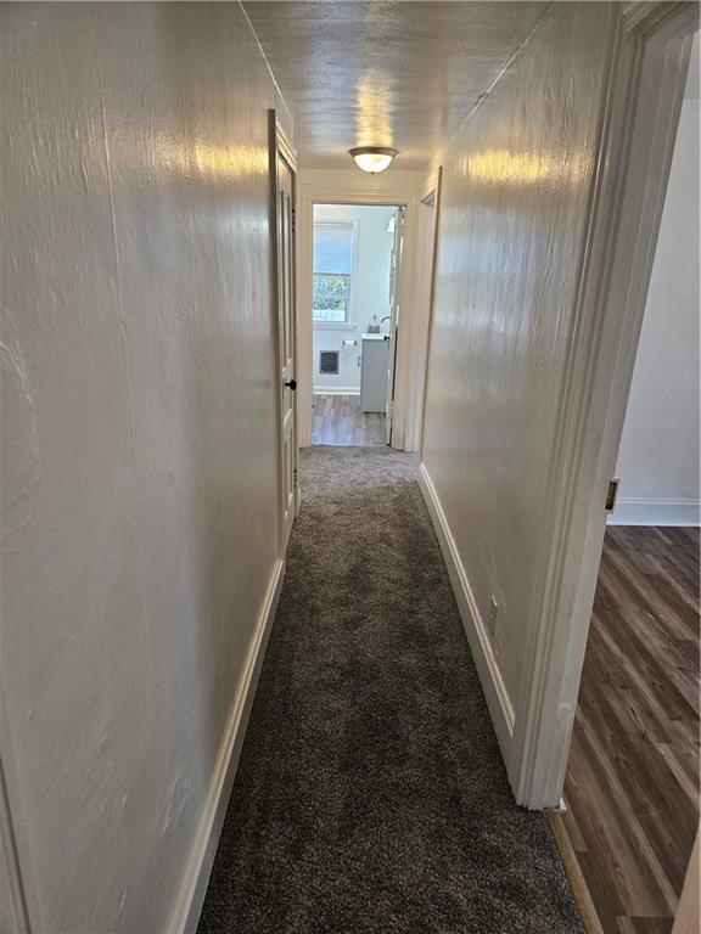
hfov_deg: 58.9
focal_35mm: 23
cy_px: 467
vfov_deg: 73.9
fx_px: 621
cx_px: 350
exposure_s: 1/120
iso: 125
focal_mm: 5.4
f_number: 1.8
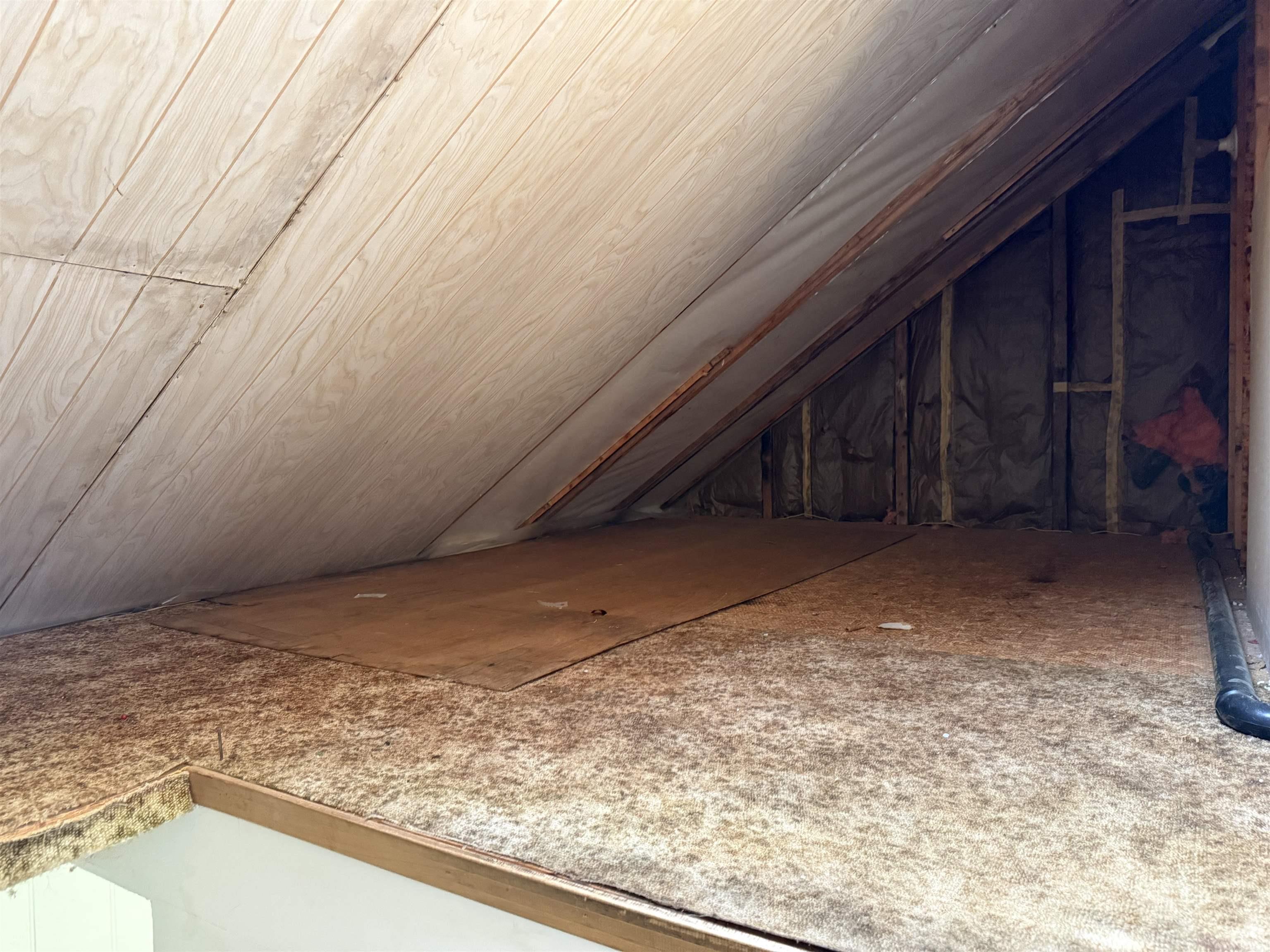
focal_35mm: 24
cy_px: 476
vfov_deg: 56.8
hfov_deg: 71.6
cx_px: 635
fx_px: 881
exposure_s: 1/60
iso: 800
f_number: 1.78
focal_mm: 6.76
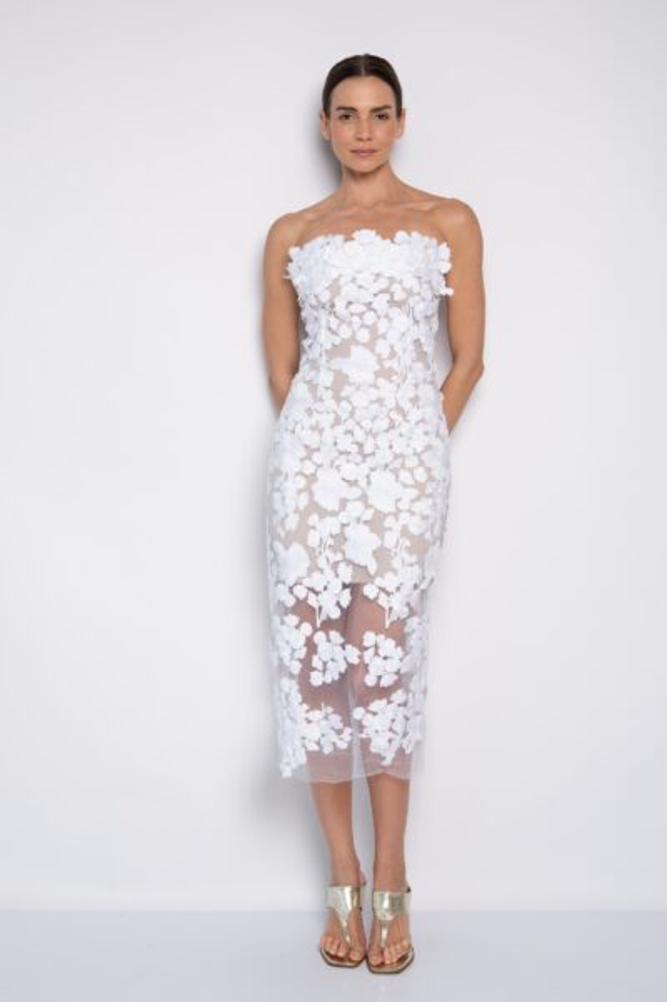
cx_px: 334
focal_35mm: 48
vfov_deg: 41.1
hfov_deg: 28.0
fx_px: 1335
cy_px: 501
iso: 200
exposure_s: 1/160
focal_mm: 48
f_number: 5
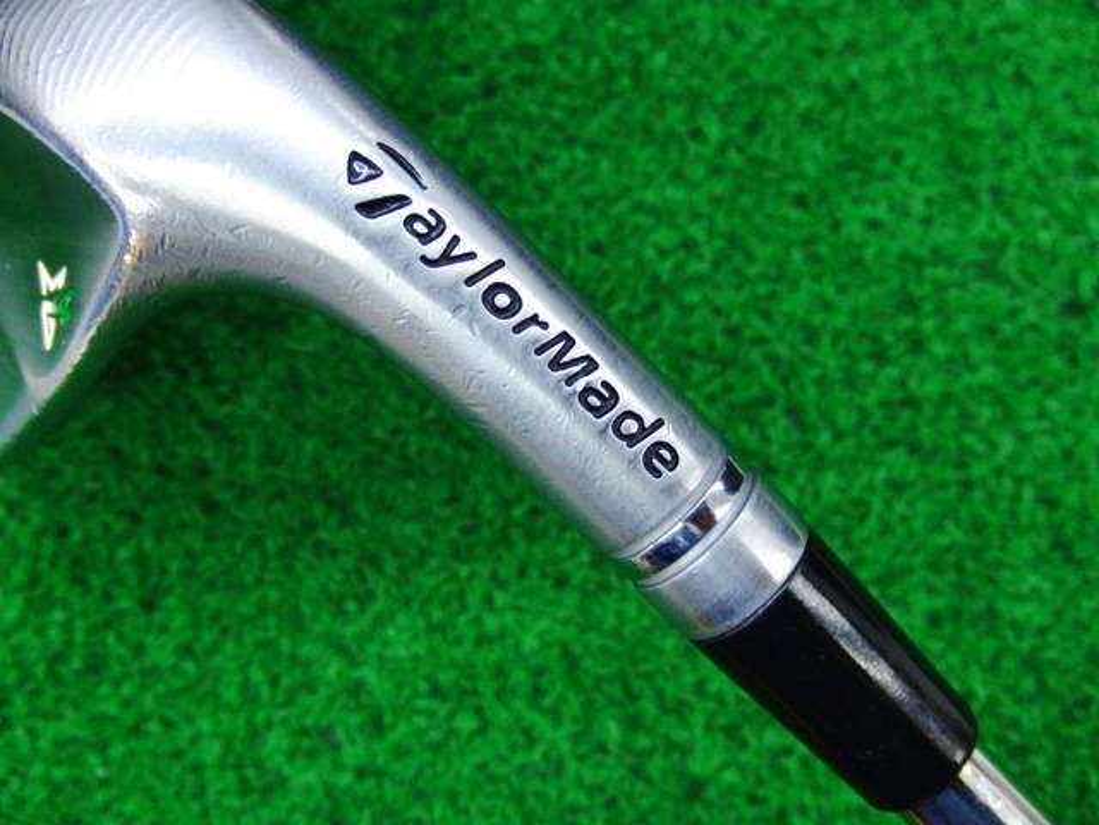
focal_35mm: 37
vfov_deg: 38.7
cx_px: 550
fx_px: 1175
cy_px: 412
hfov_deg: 50.1
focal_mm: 6.42
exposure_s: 1/50
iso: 400
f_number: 3.6
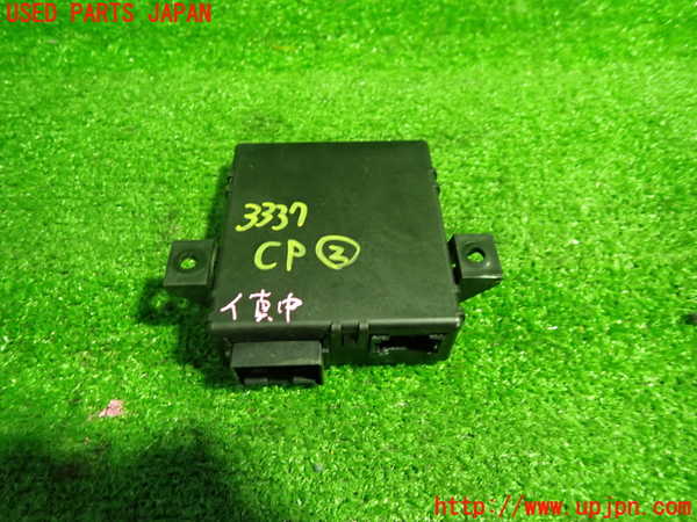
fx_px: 503
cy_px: 261
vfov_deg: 54.9
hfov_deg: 69.4
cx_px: 348
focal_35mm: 25
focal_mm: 4.5
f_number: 2
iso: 500
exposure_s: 1/30
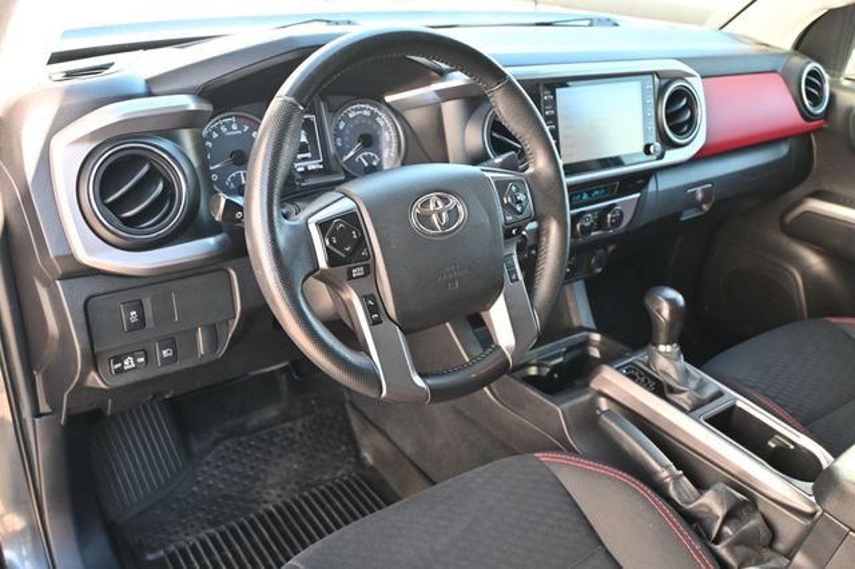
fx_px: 748
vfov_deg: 41.7
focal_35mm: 32
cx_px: 428
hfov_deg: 59.5
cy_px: 284
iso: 900
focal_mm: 21
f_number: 4
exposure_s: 1/125
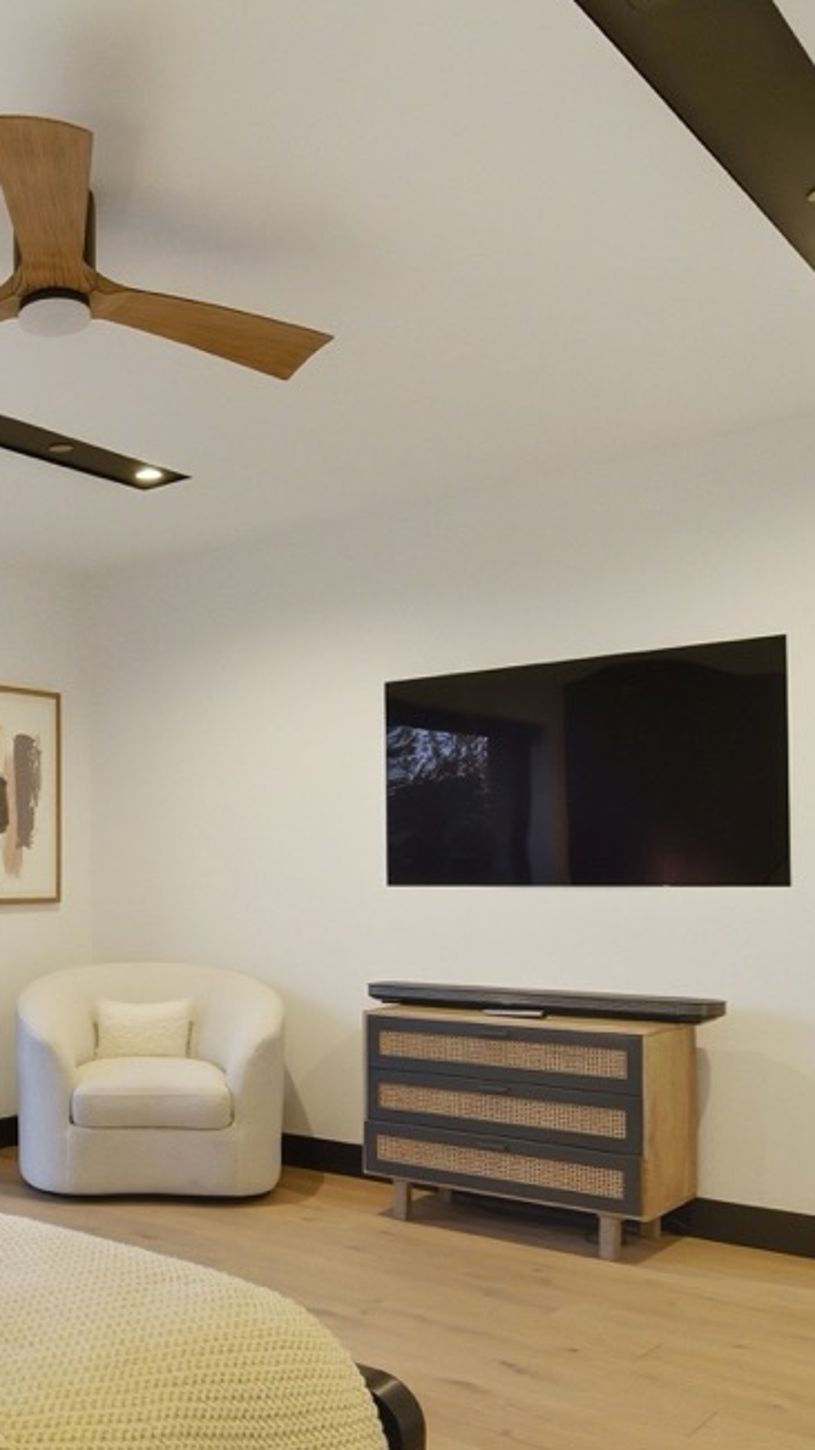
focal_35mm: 31
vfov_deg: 62.1
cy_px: 862
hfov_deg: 33.3
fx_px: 1191
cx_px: -69
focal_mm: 10
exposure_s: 1/320
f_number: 5.6
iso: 640
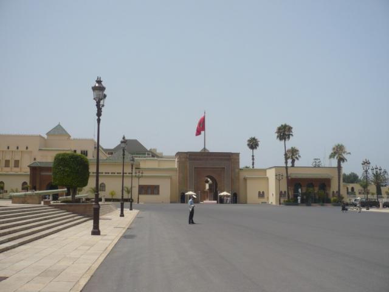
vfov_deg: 40.7
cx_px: 194
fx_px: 393
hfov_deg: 52.6
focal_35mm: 35
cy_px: 146
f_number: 8
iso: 100
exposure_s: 1/320
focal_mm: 5.8
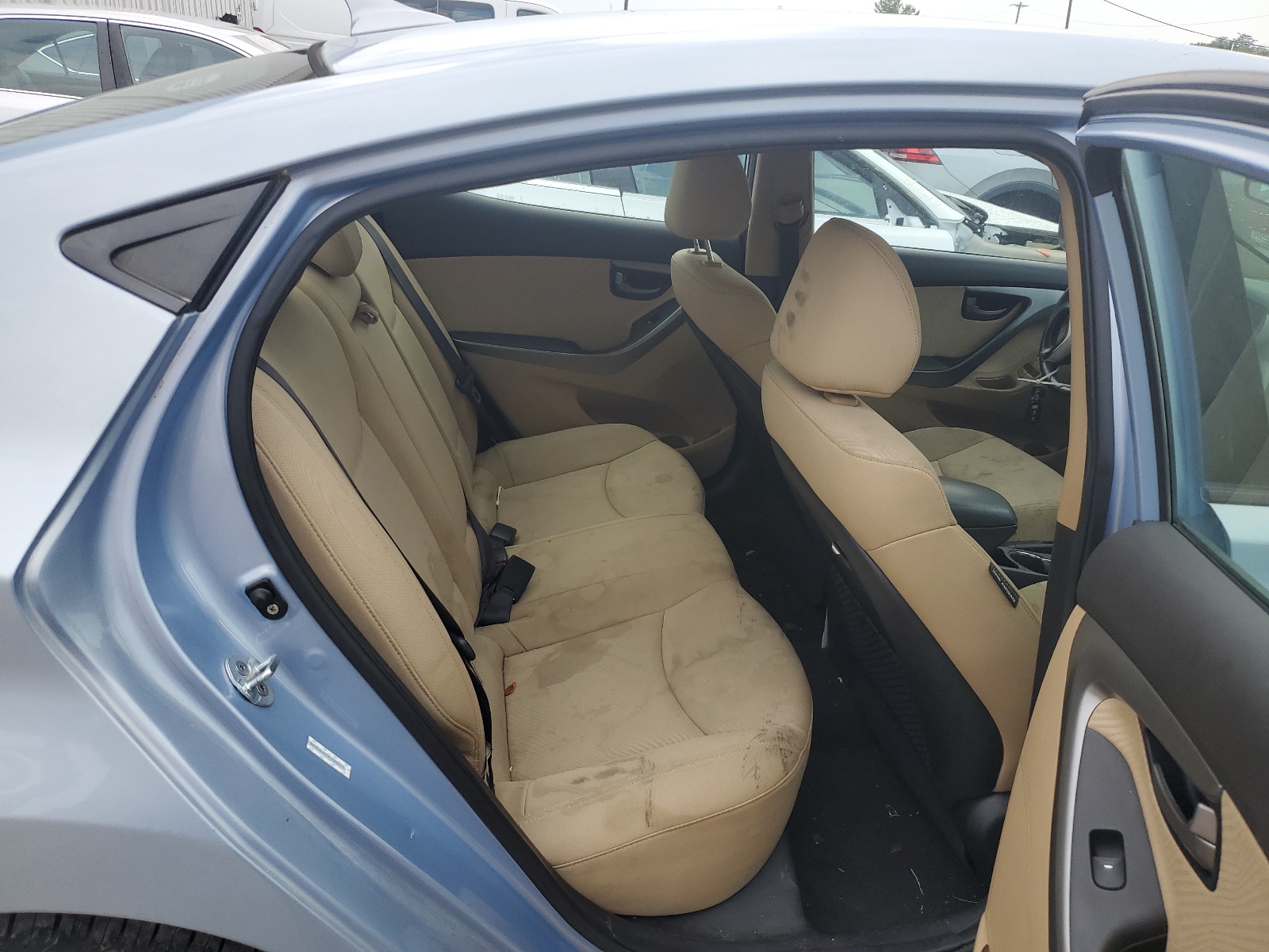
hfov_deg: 67.3
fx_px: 953
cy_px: 476
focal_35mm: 26
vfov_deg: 53.1
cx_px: 634
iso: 50
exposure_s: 1/417
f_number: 1.5
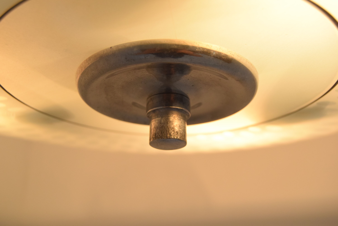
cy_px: 113
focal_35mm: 48
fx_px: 451
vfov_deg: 28.1
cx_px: 169
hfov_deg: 41.1
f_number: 6.3
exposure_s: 1/160
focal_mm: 32
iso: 1600
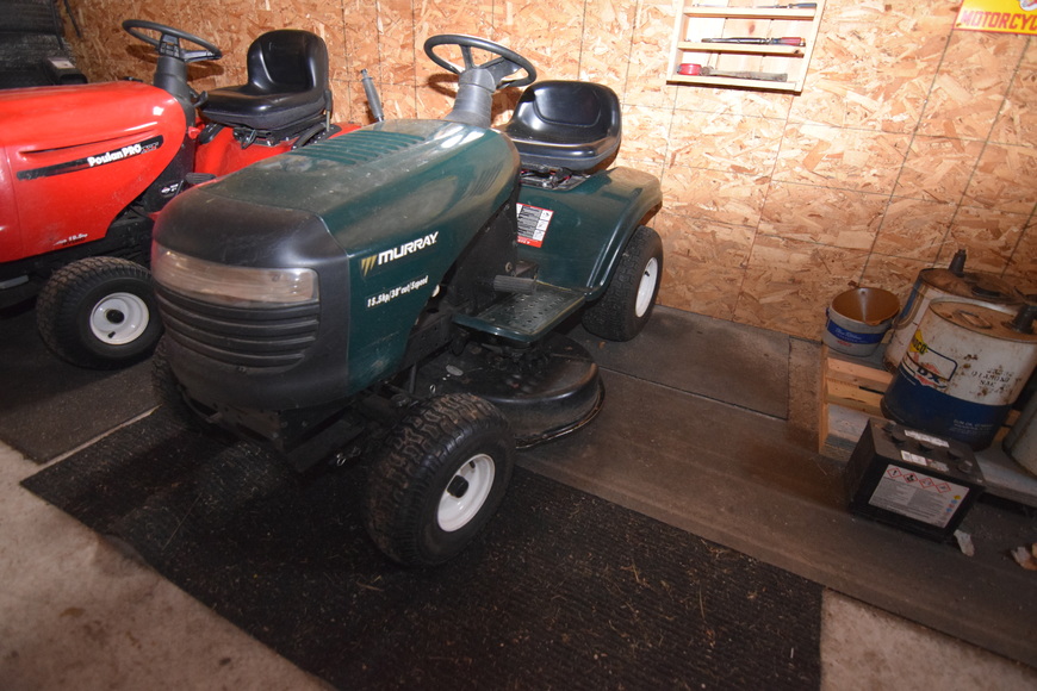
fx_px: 518
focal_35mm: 18
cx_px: 518
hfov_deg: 90.0
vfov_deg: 67.4
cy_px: 346
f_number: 2.8
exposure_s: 1/60
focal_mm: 12
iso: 3200
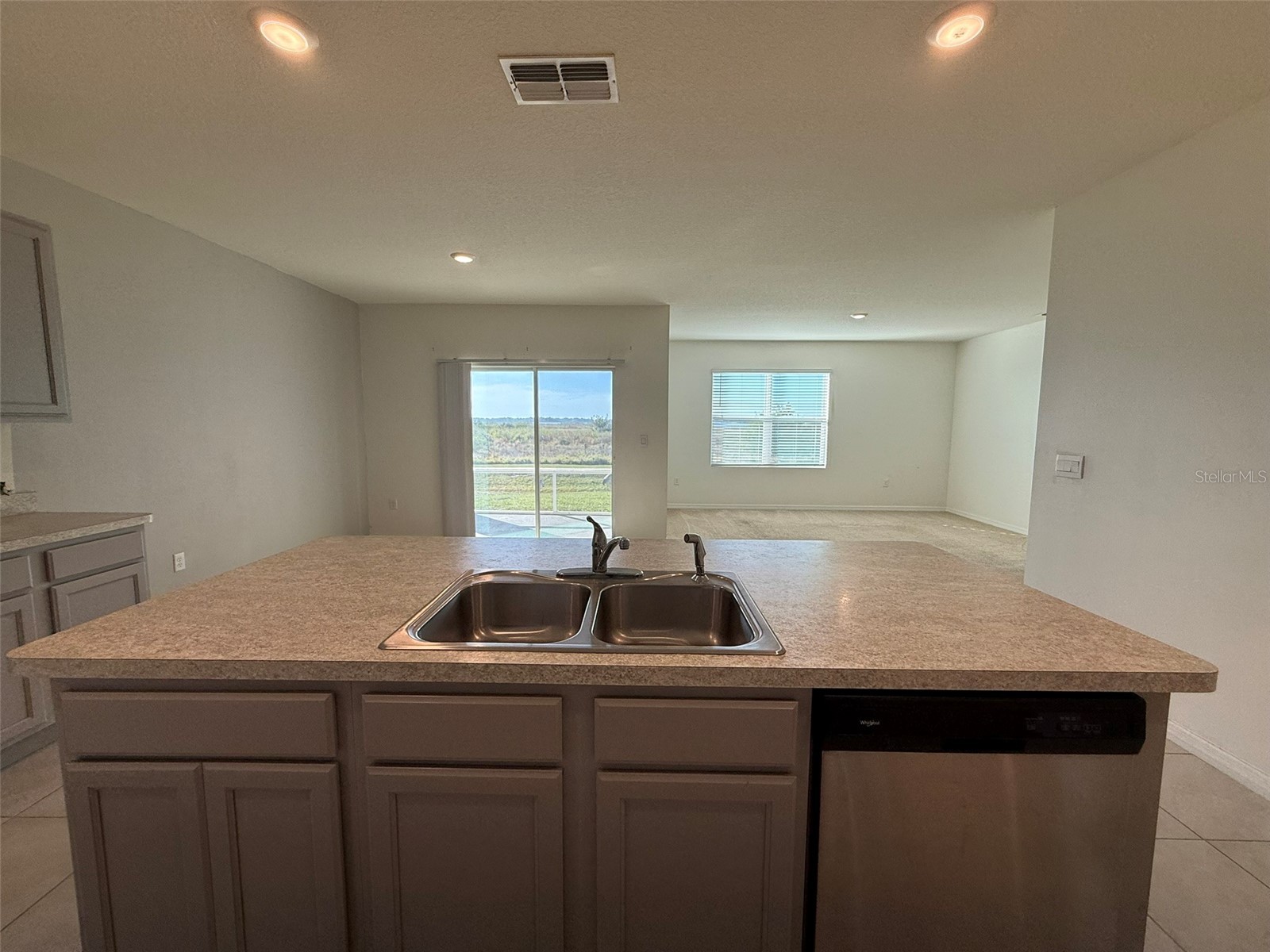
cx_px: 635
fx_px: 514
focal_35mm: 14
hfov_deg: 102.1
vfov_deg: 85.7
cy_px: 476
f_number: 2.2
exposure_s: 1/203
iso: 64
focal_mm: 2.22
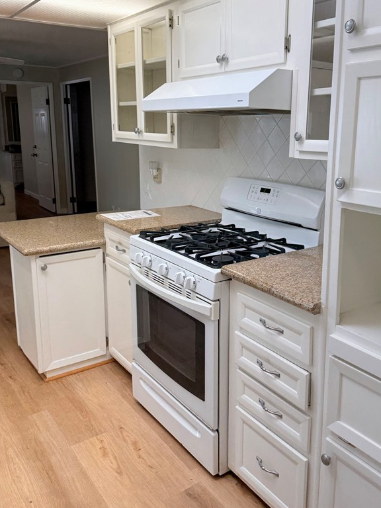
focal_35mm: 32
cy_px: 220
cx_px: 248
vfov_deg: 56.6
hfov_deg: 43.7
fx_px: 470
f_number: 1.78
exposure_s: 1/381
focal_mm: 6.76
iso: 80
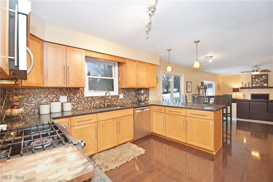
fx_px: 114
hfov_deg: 100.4
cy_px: 91
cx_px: 136
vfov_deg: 77.3
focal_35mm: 15
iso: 250
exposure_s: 1/30
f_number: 4
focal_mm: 10
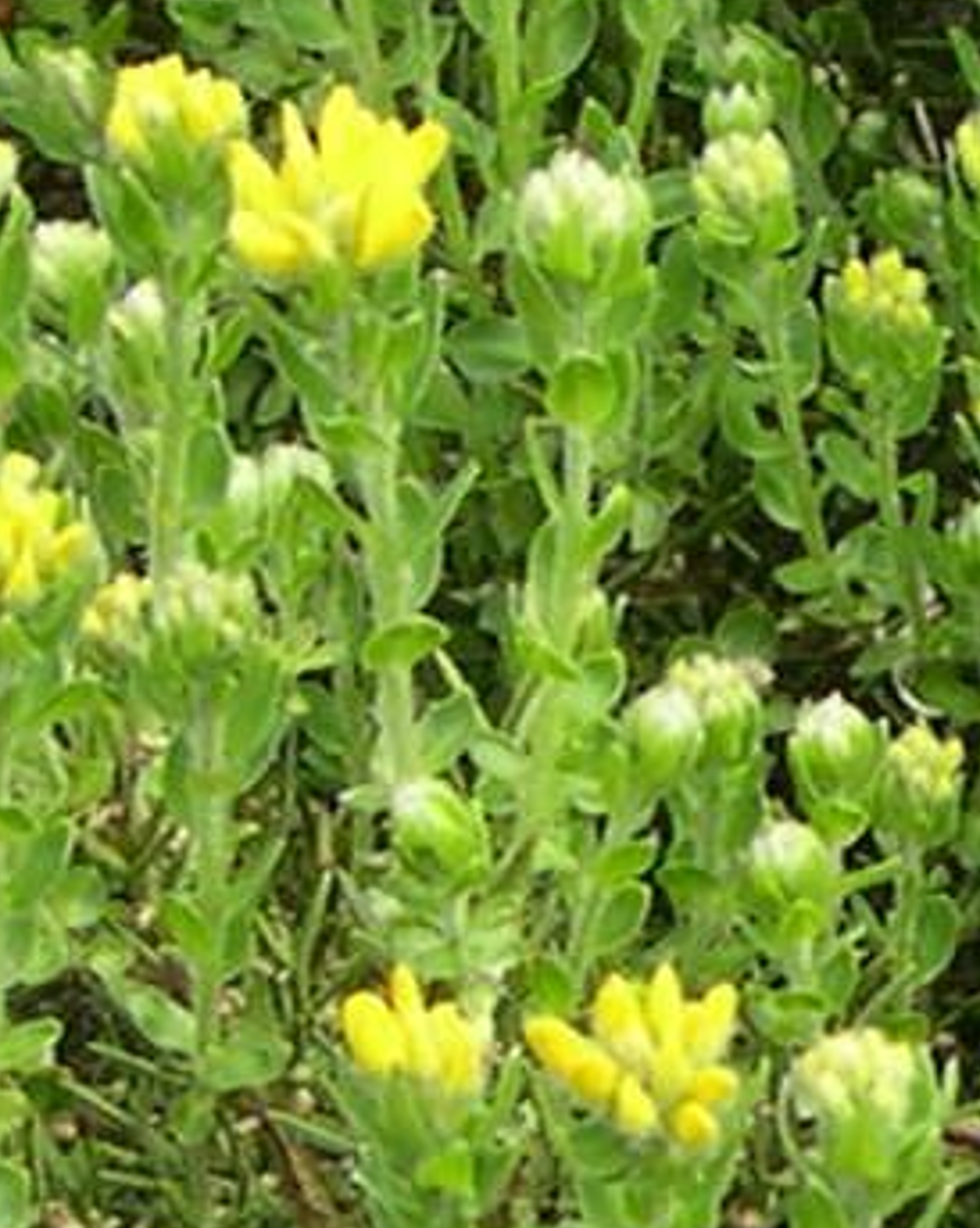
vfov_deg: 9.1
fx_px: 7657
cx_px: 2525
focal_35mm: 211
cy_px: 107
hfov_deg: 6.8
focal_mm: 8
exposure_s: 1/364
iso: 100
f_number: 2.8
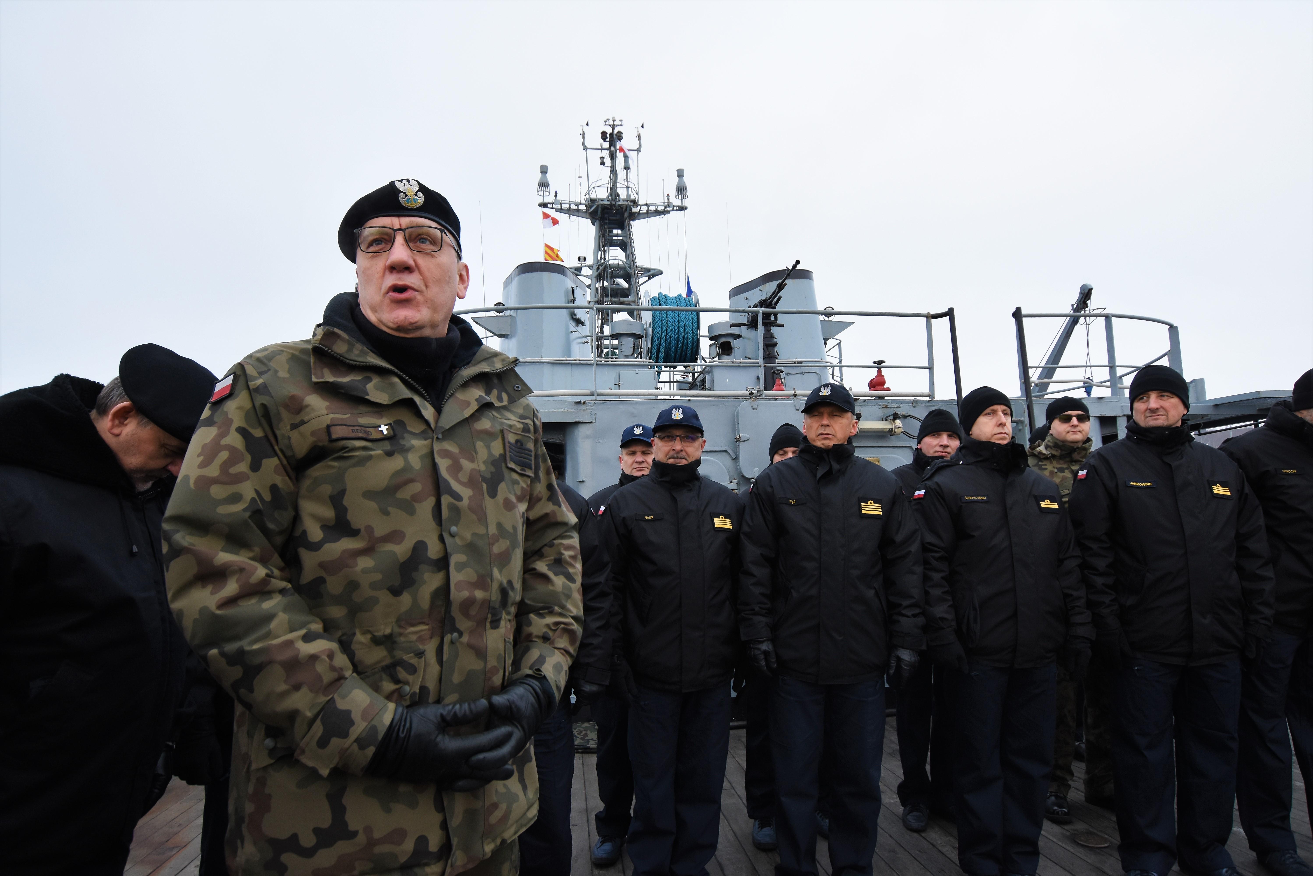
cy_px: 438
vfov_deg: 59.5
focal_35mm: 21
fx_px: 766
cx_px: 656
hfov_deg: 81.2
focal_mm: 14
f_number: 5.6
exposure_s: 1/200
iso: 640
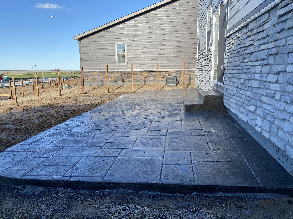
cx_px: 146
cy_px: 110
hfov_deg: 67.3
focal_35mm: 26
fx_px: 220
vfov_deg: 53.1
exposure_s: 1/1063
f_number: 1.8
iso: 32
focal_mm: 4.25
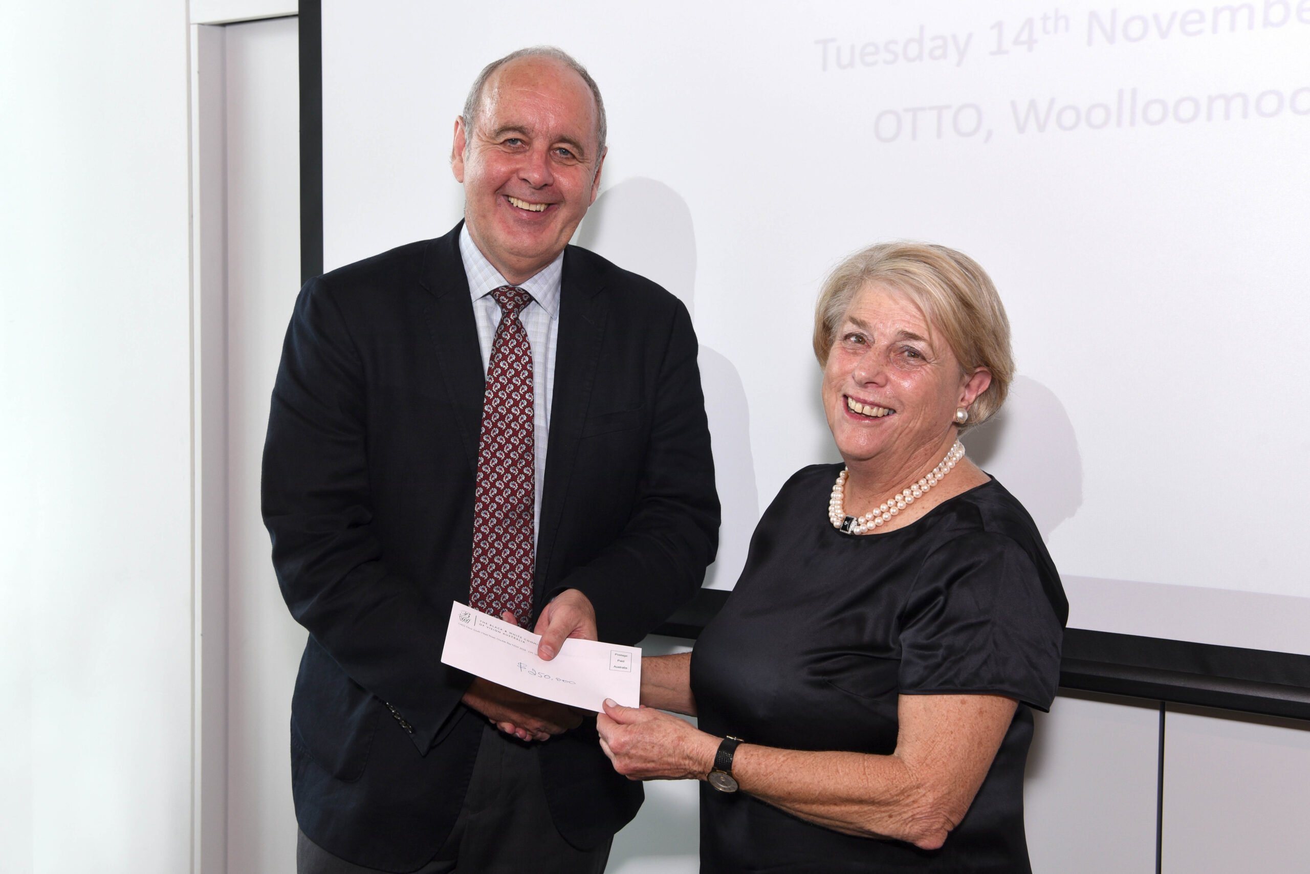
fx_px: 1456
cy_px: 437
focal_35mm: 40
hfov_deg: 48.4
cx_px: 655
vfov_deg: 33.4
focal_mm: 40
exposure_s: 1/160
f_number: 8
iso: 500
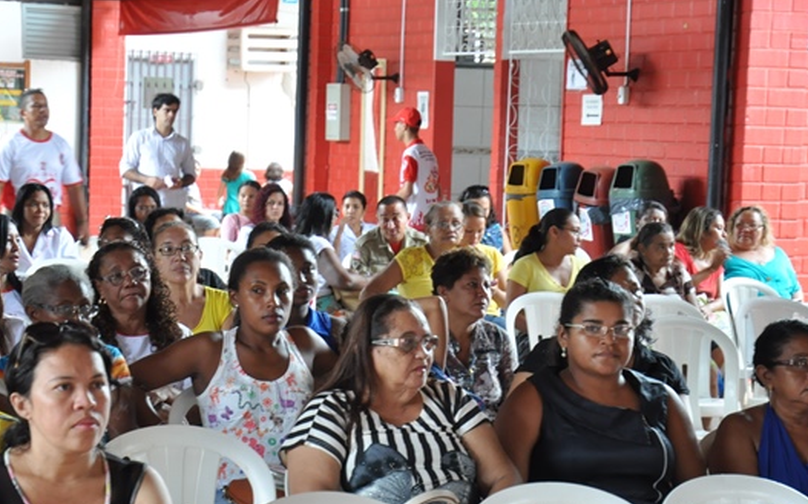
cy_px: 287
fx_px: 2532
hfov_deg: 18.1
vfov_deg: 11.4
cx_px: 340
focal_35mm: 115
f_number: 5.3
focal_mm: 62
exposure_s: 1/40
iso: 800
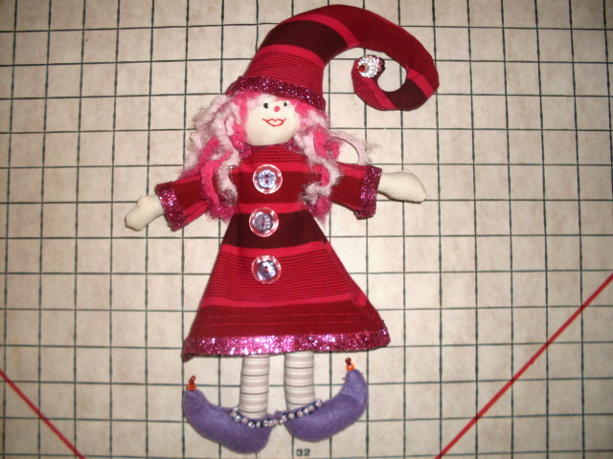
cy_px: 230
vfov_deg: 37.7
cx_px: 306
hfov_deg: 49.0
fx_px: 673
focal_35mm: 38
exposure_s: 1/45
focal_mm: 6.3
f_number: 2.8
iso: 100
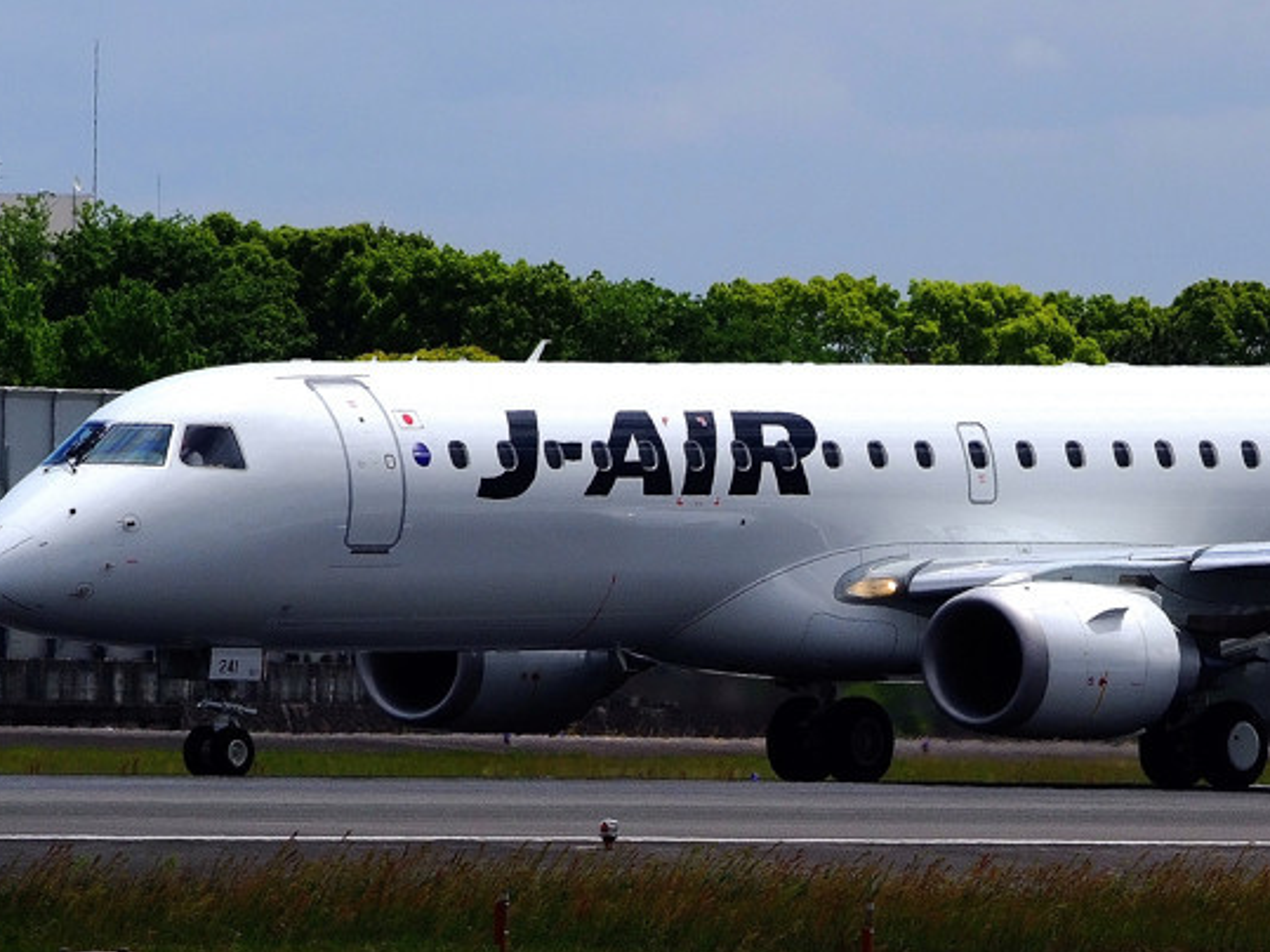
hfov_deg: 3.7
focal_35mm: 536
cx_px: 1039
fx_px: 19661
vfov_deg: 2.8
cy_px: 465
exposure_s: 1/1500
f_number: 14
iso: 400
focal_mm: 195
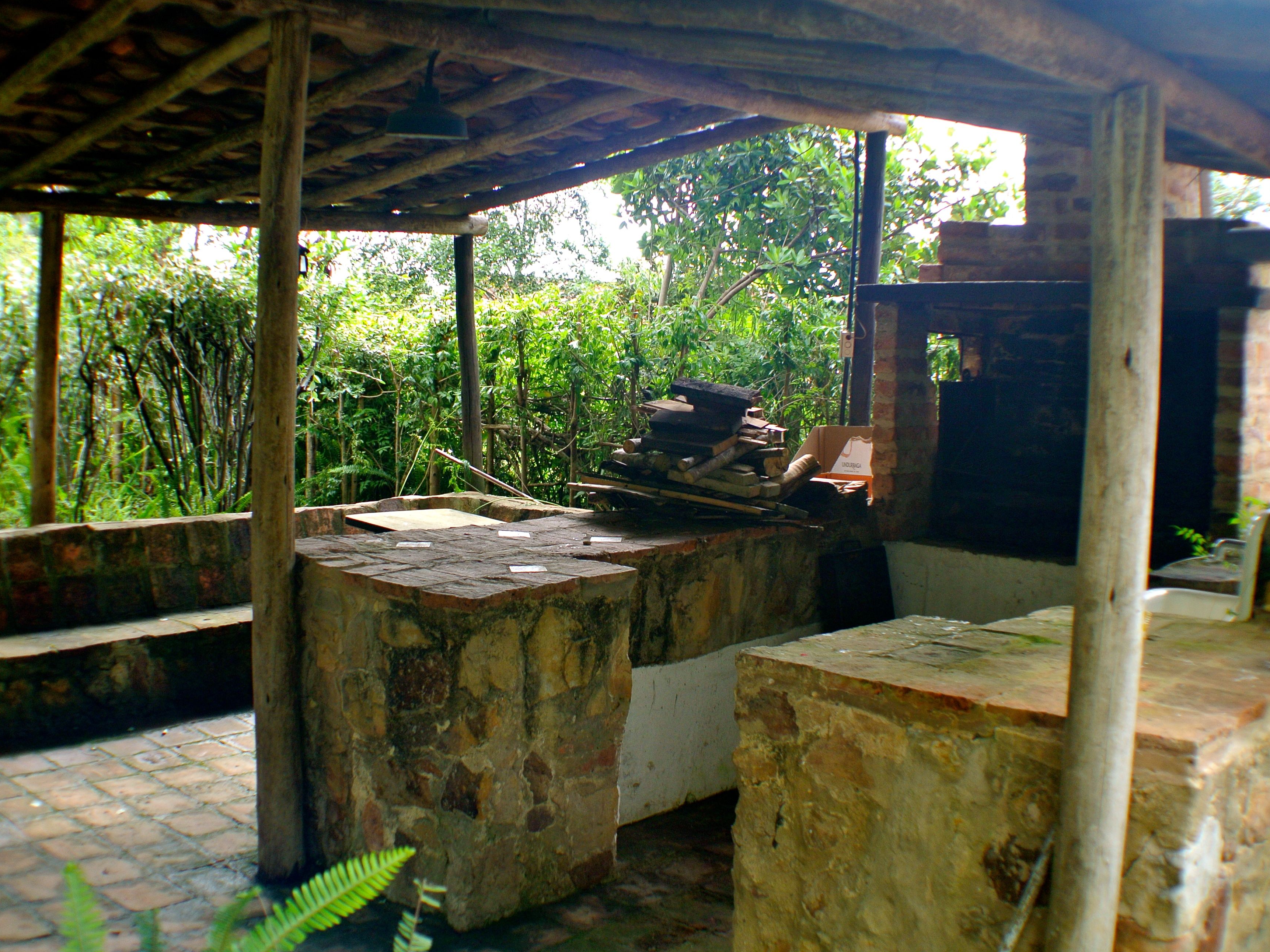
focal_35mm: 53
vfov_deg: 27.5
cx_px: 586
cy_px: 476
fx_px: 1945
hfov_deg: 36.1
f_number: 2.8
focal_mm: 18.5
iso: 160
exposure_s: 1/125
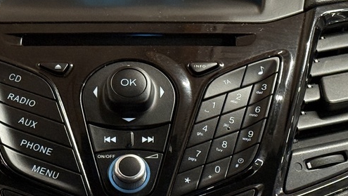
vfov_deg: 8.0
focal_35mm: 152
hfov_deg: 14.1
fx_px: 1403
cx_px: 158
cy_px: 182
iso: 250
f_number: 1.78
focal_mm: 6.76
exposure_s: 1/47
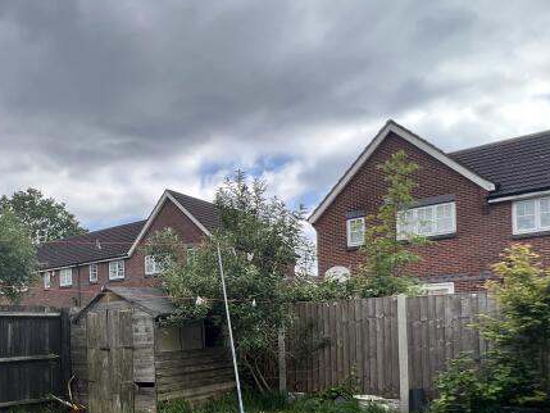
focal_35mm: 31
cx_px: 110
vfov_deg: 43.1
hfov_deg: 54.4
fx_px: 493
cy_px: 339
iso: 32
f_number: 1.8
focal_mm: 1.57
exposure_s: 1/461
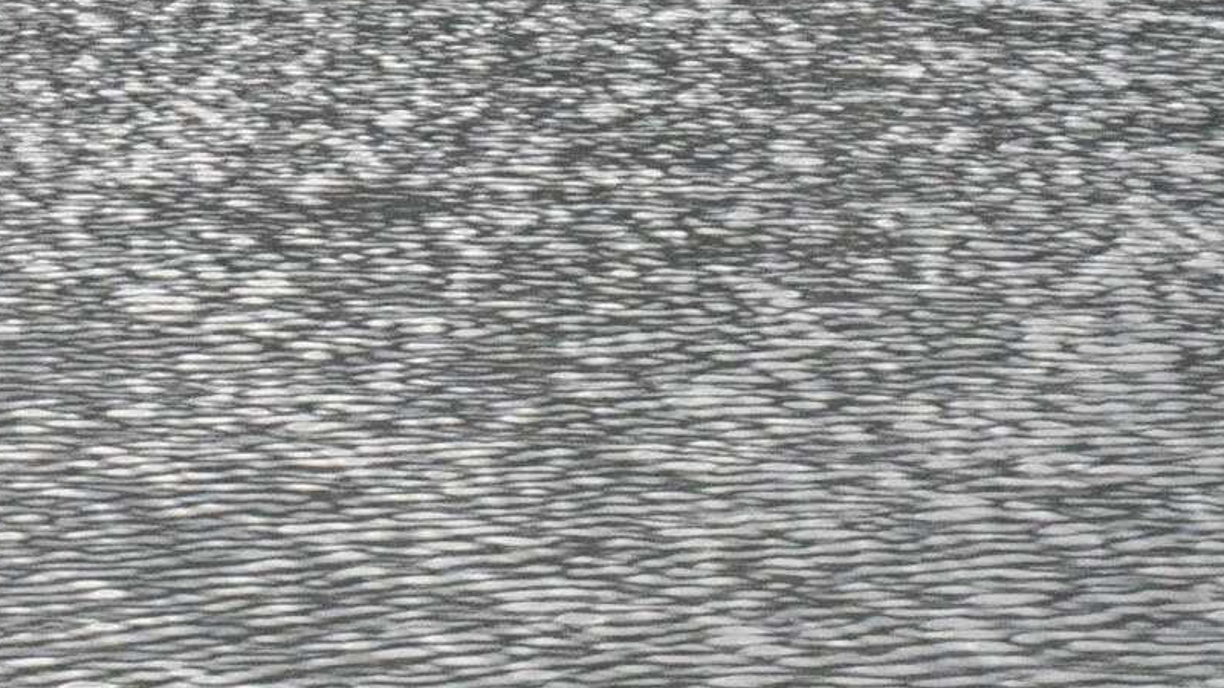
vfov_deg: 6.0
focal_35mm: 201
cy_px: -354
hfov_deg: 10.7
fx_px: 6522
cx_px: 174
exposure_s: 1/1000
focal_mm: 40
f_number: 16
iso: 6400
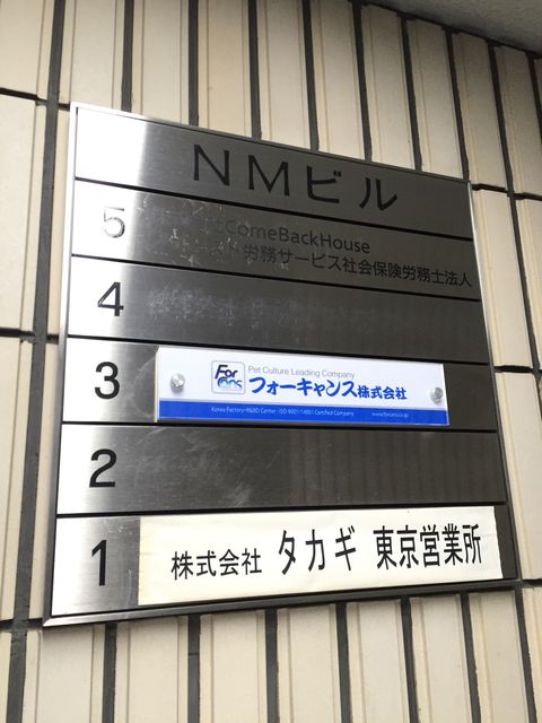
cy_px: 362
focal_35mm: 29
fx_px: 605
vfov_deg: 61.7
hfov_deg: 48.2
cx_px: 271
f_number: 2.2
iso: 50
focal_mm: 4.15
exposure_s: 1/30
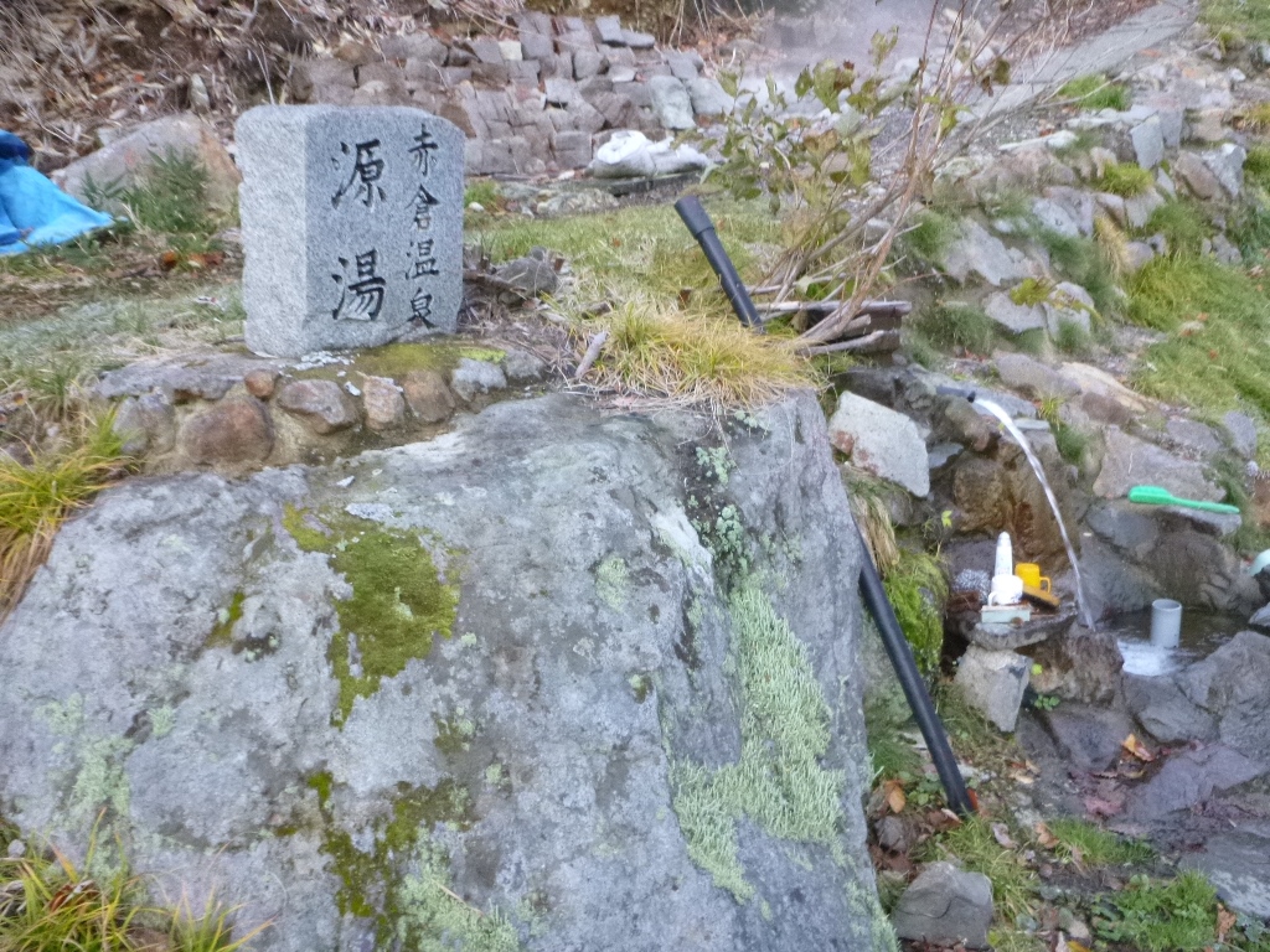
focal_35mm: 31
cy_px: 476
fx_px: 1137
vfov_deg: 45.4
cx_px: 635
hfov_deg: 58.4
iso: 400
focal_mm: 5.5
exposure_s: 1/60
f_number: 4.2
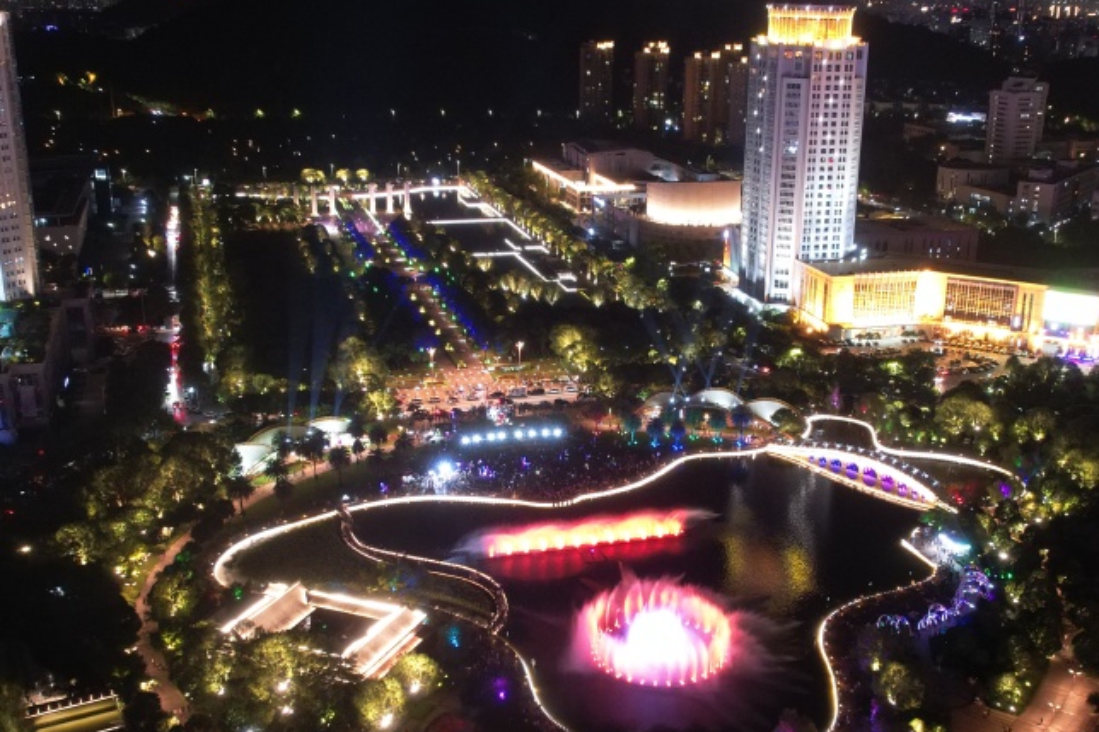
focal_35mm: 41
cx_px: 614
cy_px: 449
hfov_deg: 47.3
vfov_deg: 32.5
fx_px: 1251
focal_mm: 8.38
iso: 770
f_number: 2.8
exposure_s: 1/5
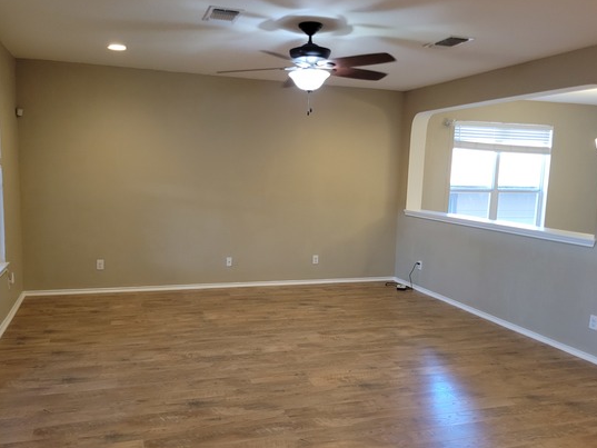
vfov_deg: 45.4
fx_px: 535
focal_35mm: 31
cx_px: 283
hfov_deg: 58.3
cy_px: 245
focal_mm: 5.4
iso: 320
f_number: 1.8
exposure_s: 1/119
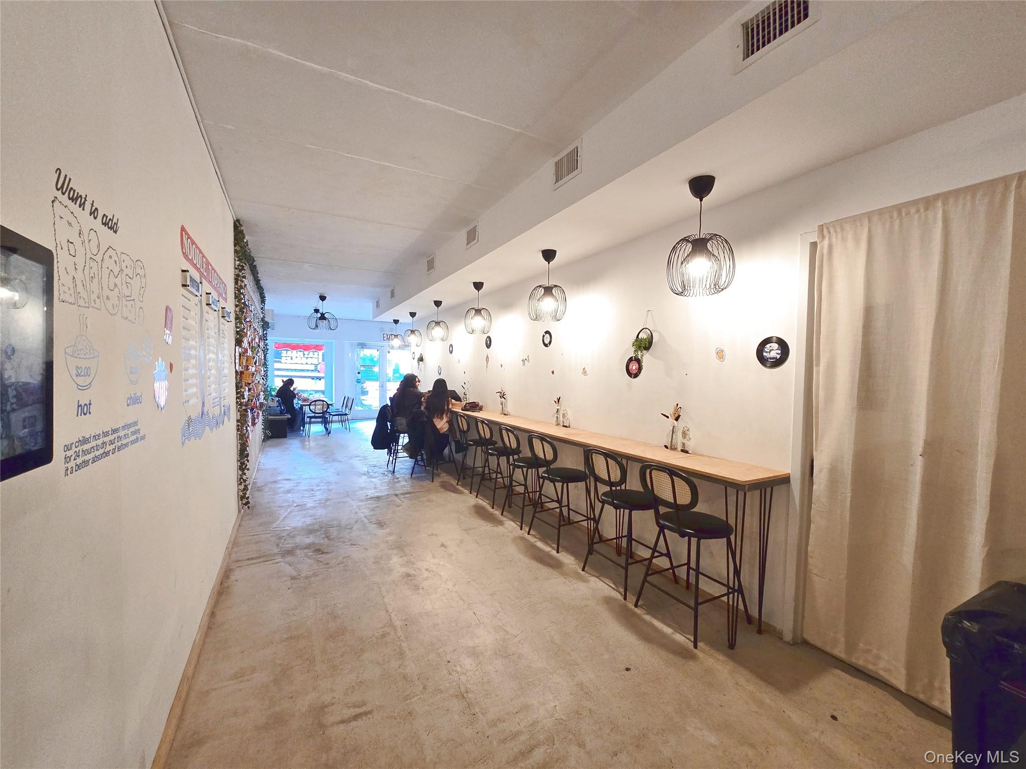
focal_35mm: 13
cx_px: 513
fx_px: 385
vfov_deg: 89.9
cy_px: 384
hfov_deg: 106.2
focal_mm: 2.2
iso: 250
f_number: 2.2
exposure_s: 1/60
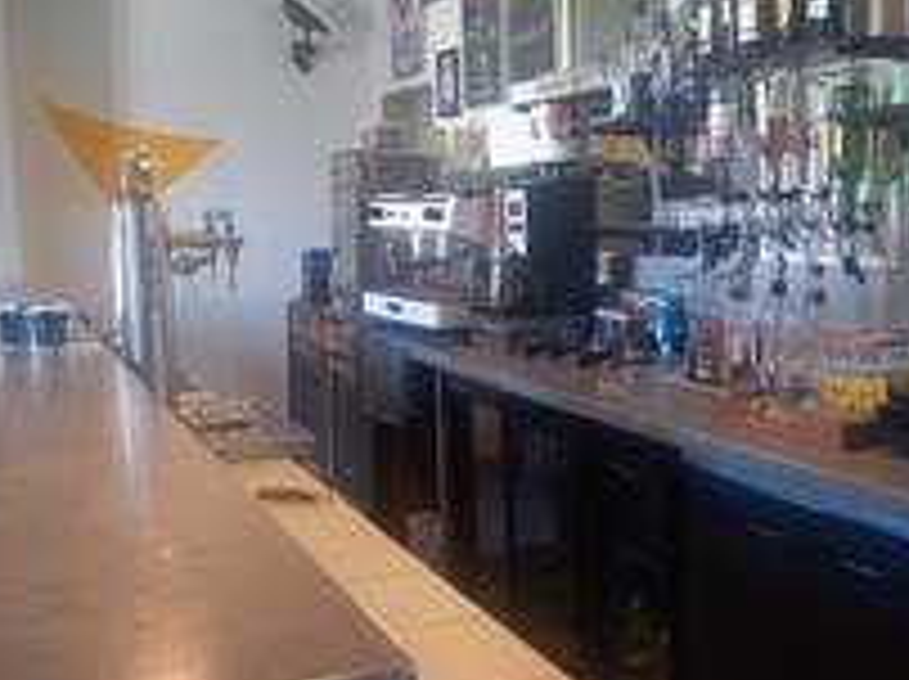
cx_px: 538
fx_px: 1154
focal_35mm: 44
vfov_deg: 32.8
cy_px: 342
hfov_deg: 42.8
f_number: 1.8
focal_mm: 4.65
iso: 320
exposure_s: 1/33.3
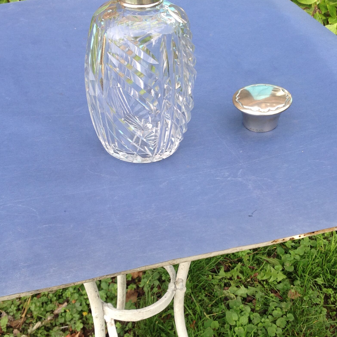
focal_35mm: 51
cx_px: 160
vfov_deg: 33.4
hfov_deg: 33.4
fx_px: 562
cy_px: 188
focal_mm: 4.28
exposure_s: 1/184
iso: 50
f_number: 2.4
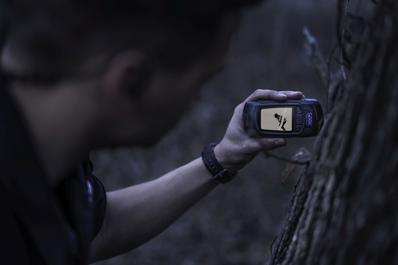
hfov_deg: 39.6
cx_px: 199
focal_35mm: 50
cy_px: 132
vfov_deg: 27.0
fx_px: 553
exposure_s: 1/125
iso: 200
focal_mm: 50
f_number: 1.4
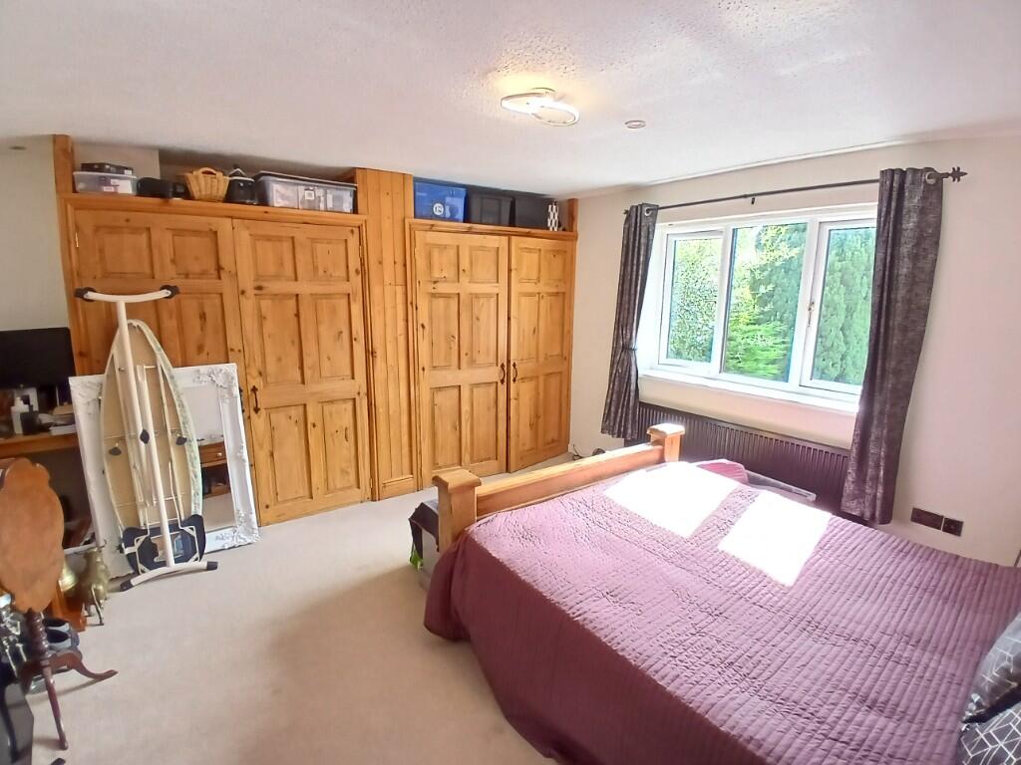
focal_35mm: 17
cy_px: 382
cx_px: 510
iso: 80
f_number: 2.2
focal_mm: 1.4
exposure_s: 1/33.3
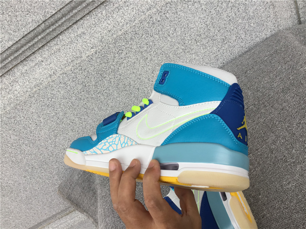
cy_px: 114
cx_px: 153
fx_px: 274
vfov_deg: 45.4
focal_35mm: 31
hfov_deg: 58.4
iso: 25
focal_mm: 3.3
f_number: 2.4
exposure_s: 1/100
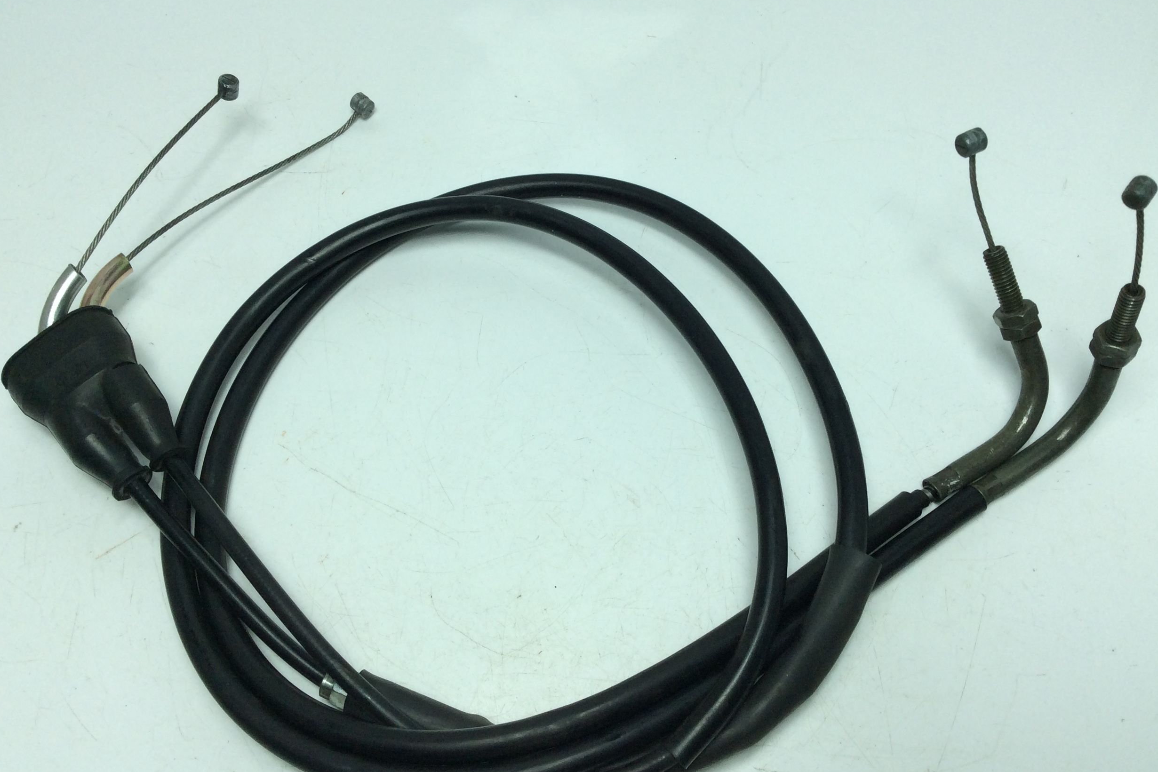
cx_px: 591
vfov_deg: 37.9
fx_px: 1126
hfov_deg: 54.4
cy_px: 374
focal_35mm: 35
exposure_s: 1/529
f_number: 2.4
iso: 32
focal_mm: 3.3
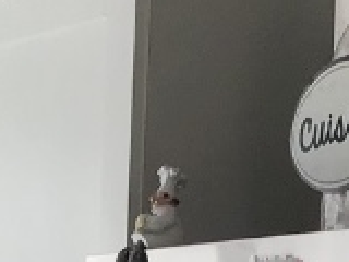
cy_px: 690
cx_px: -2
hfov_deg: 9.5
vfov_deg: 6.7
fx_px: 2077
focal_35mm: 206
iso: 25
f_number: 2.4
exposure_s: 1/120
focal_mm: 3.3
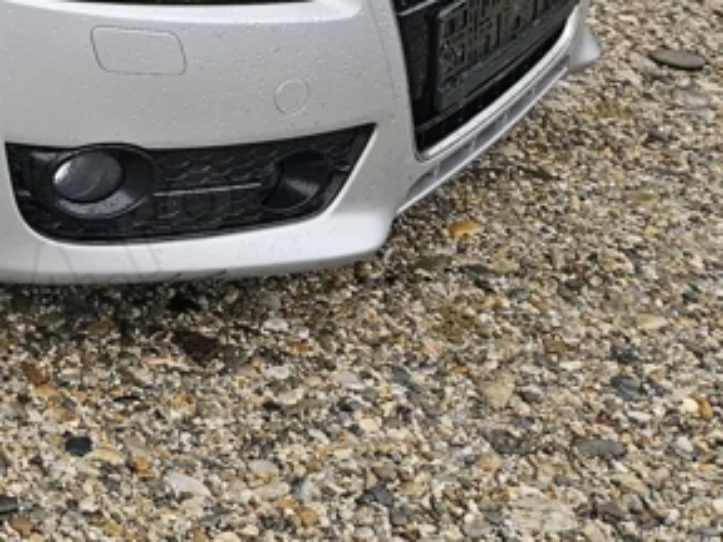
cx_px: -331
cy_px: -233
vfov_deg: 16.9
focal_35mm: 80
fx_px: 1671
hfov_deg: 21.0
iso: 80
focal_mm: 5.4
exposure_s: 1/100
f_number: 1.8
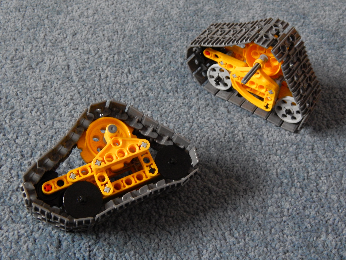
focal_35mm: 49
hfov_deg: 38.9
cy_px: 130
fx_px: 490
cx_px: 173
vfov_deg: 29.7
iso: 800
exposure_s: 1/8
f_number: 3.7
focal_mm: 8.6
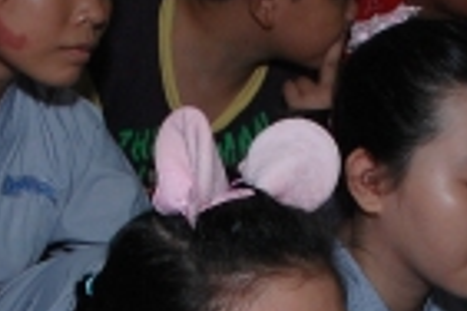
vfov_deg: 8.2
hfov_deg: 12.6
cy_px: 501
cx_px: 212
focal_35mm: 163
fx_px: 2114
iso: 800
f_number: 10
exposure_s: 1/60
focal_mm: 24
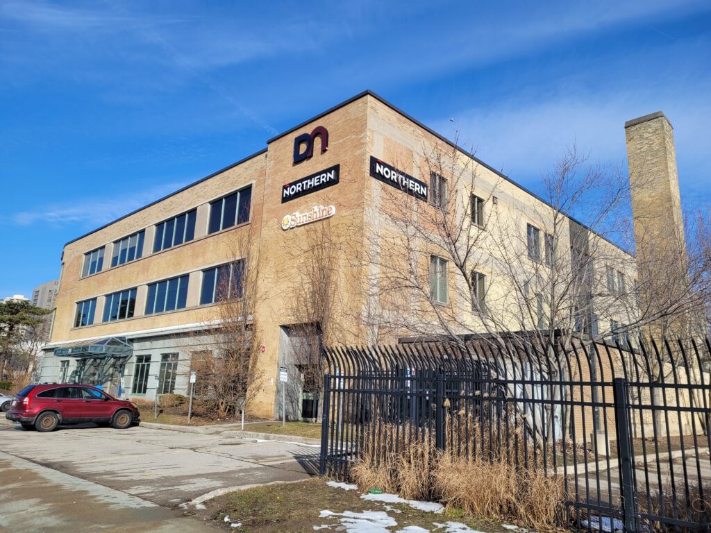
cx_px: 356
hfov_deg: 67.3
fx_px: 534
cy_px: 266
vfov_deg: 53.1
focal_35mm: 26
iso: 40
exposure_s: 1/2775
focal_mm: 5.4
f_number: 1.8
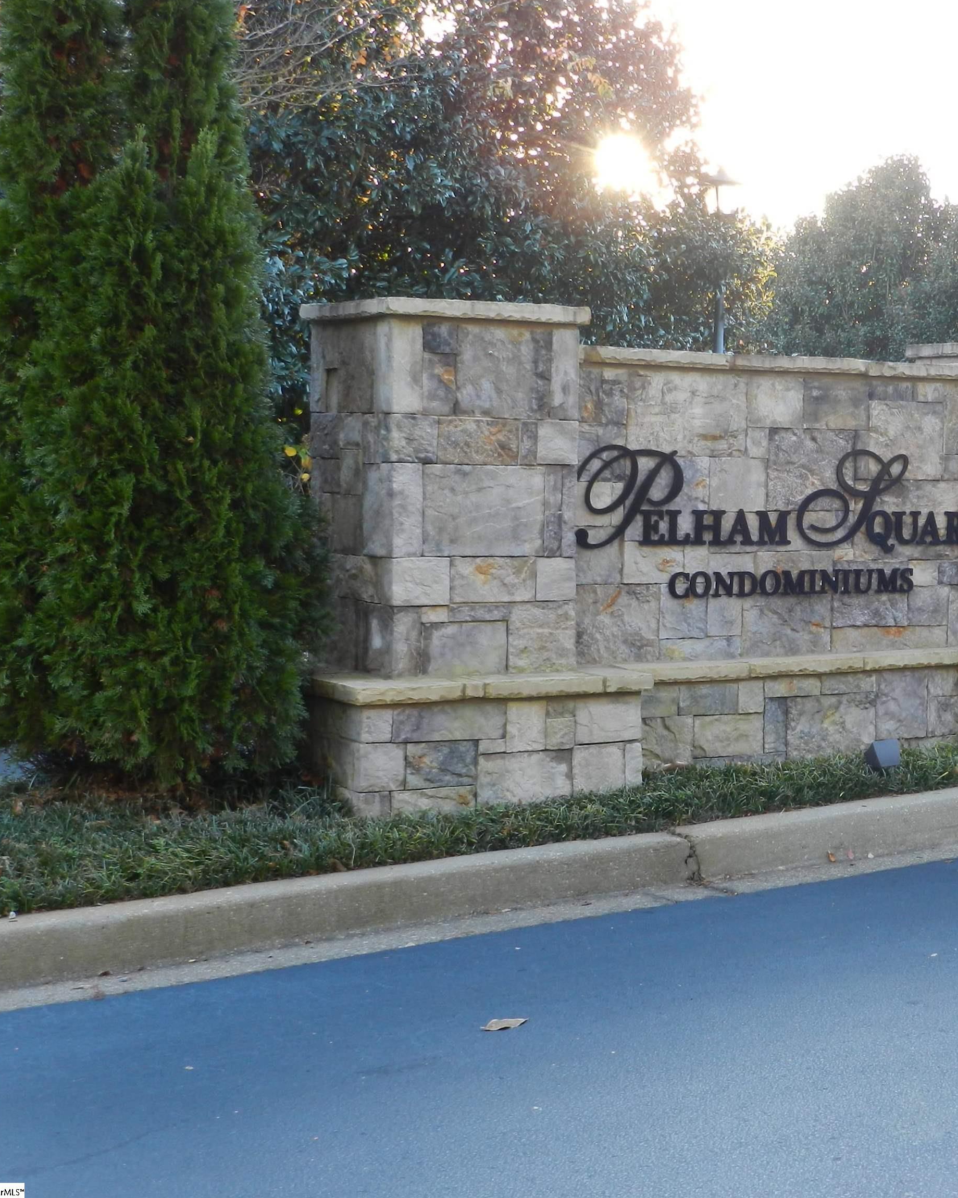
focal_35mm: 60
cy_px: 598
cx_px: 777
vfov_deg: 31.5
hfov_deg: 24.9
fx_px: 2127
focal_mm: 8.1
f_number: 4.2
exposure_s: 1/50
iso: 160
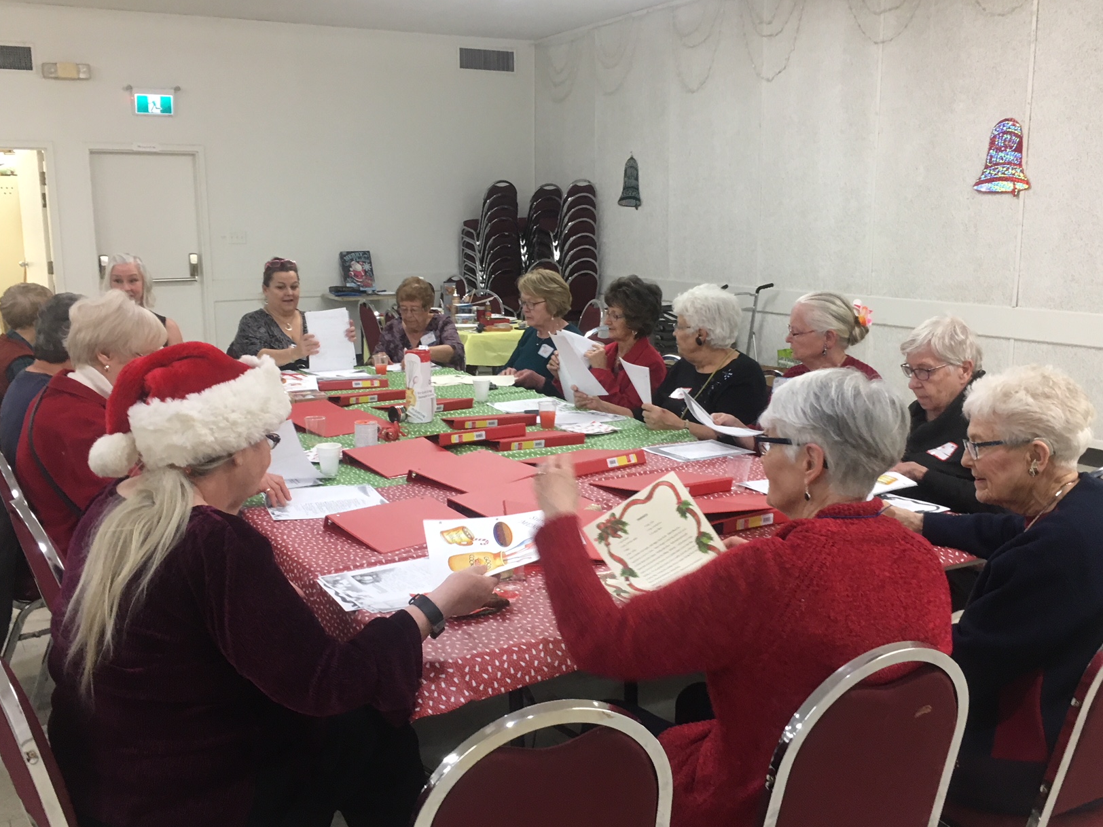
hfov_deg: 51.4
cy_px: 429
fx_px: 1147
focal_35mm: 36
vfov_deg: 39.7
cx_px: 560
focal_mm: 4.15
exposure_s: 1/33
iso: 125
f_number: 2.2
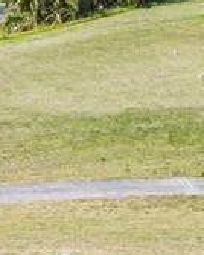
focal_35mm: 418
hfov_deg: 3.6
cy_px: 5
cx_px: -527
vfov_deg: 4.6
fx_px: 3149
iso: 100
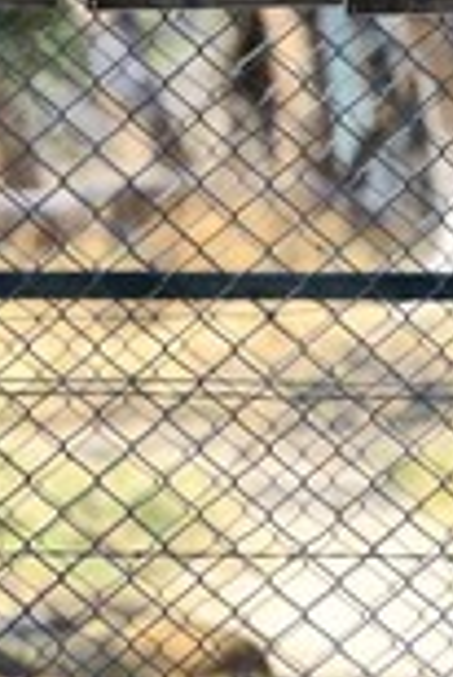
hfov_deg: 2.4
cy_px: 343
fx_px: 10753
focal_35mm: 571
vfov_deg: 3.6
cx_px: -194
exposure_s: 1/320
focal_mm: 210
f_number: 8
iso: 400
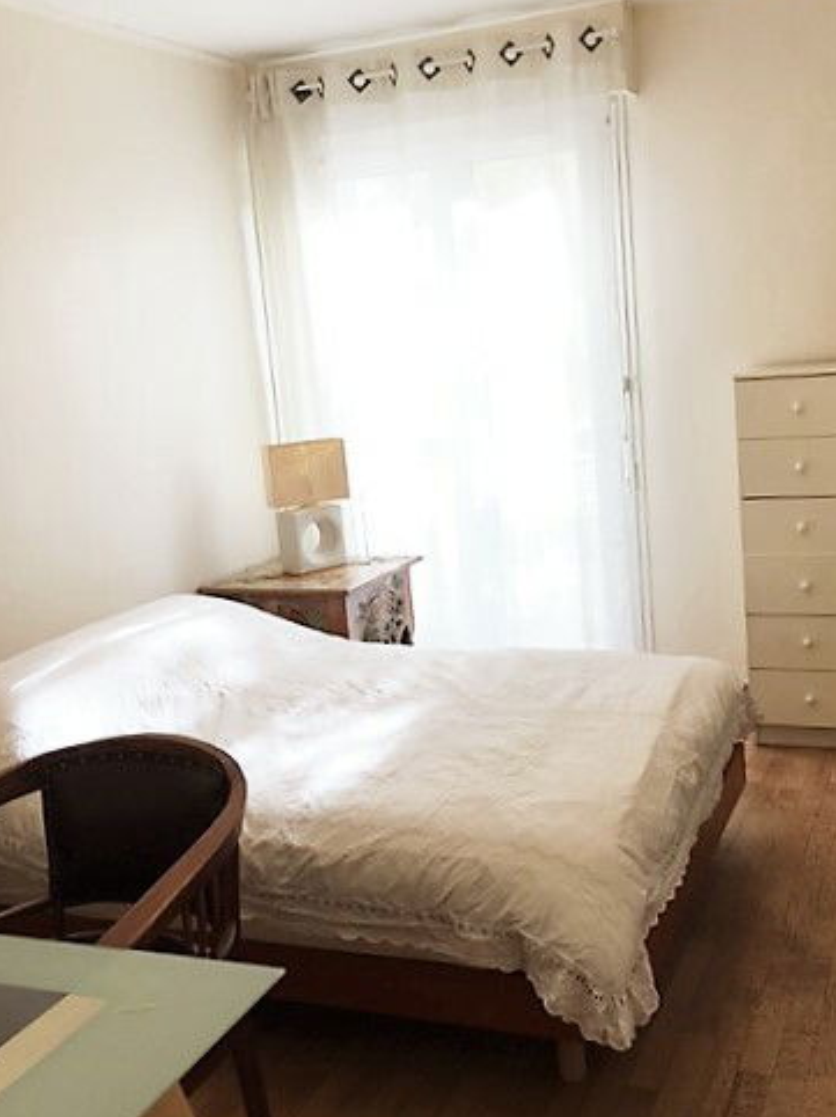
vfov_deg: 50.2
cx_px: 448
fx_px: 1192
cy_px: 539
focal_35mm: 37
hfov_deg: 38.6
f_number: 2.2
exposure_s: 1/50
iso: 25
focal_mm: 4.15
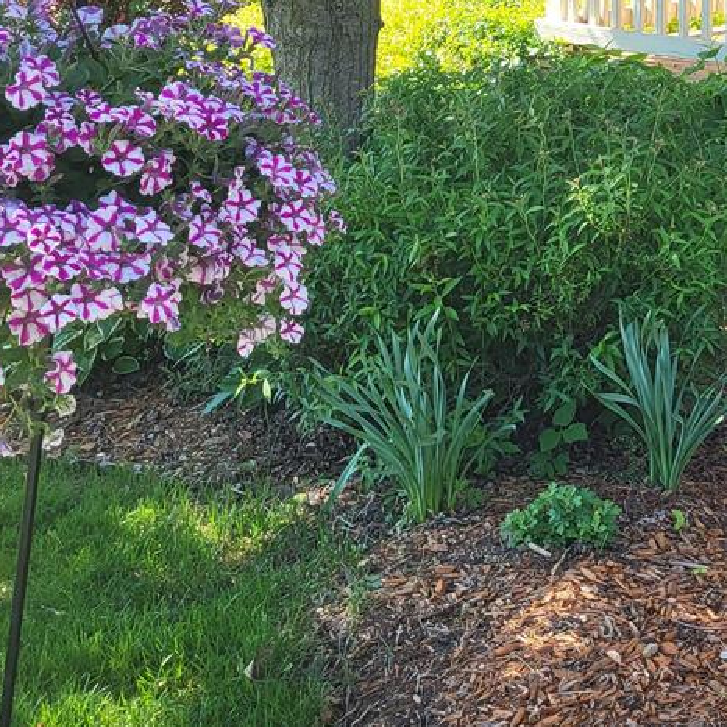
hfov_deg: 22.4
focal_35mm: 71
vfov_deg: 23.0
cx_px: 880
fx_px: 1687
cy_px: -58
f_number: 1.8
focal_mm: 5.4
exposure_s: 1/496
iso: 40
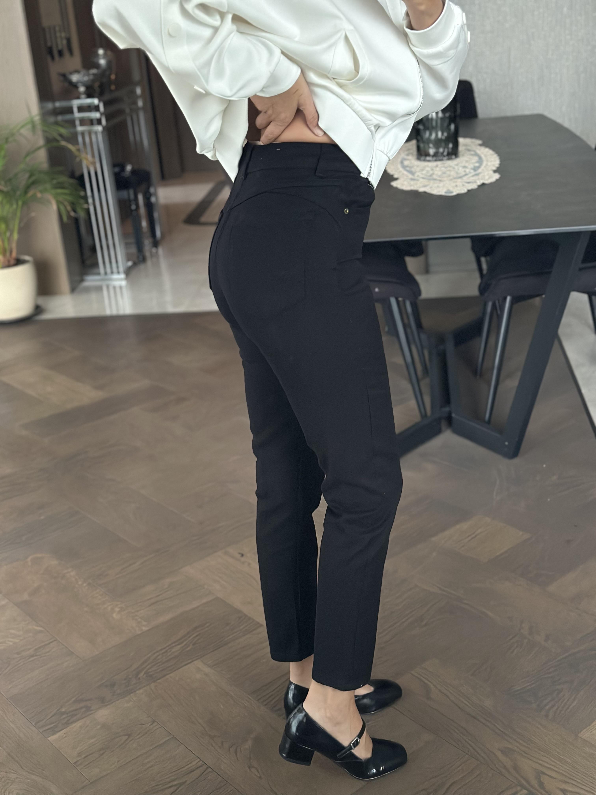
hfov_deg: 30.3
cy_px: 398
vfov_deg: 39.7
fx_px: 1102
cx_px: 298
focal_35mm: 48
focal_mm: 6.86
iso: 800
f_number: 1.78
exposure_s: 1/30
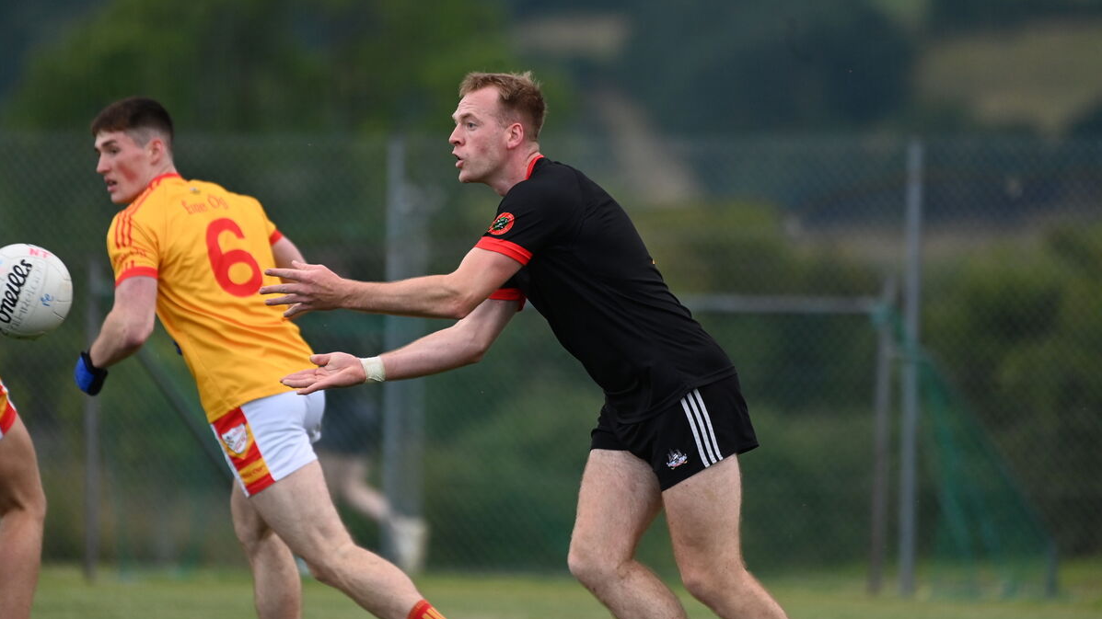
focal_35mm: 525
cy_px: 271
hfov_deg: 4.1
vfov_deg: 2.3
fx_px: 15339
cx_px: 551
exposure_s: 1/1250
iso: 1600
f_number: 5.6
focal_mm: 500
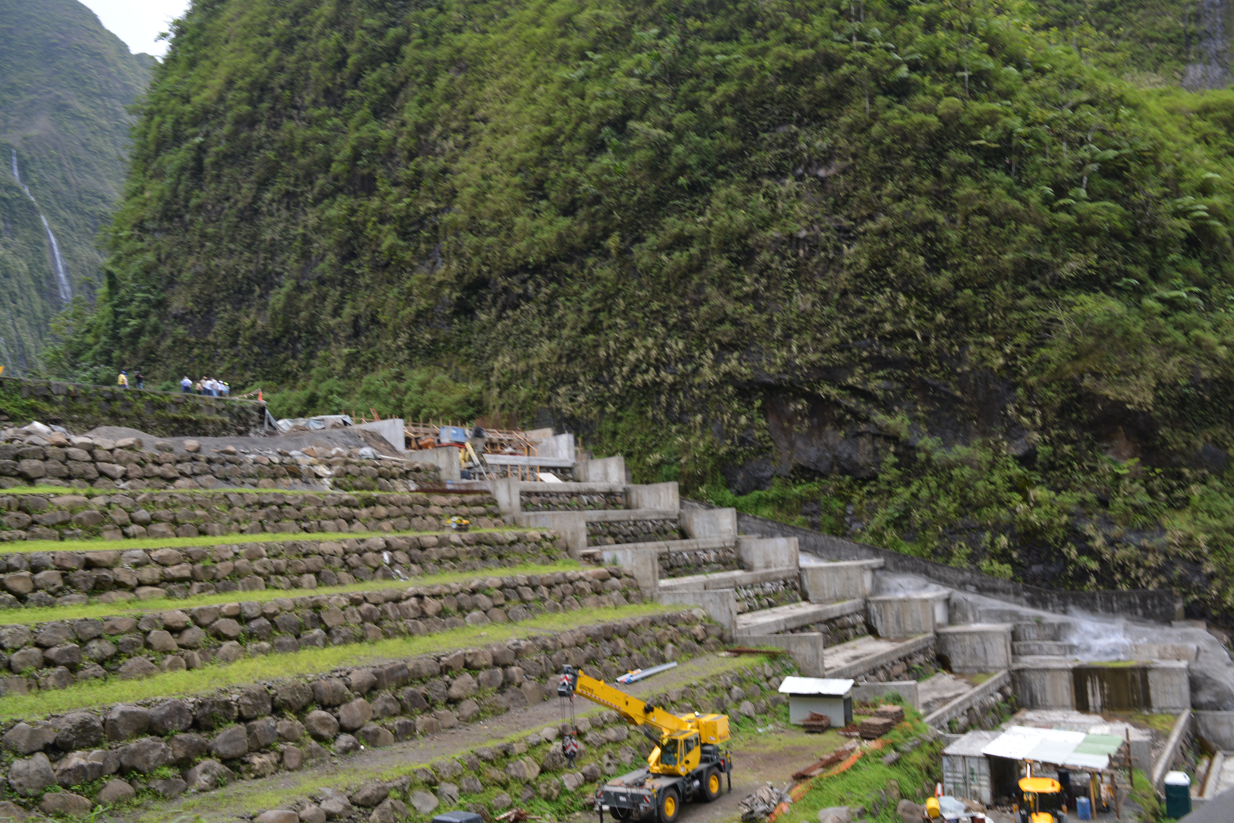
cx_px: 617
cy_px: 412
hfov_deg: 61.9
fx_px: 1028
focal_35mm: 30
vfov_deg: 43.6
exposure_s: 1/160
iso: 200
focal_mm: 20
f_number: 6.3
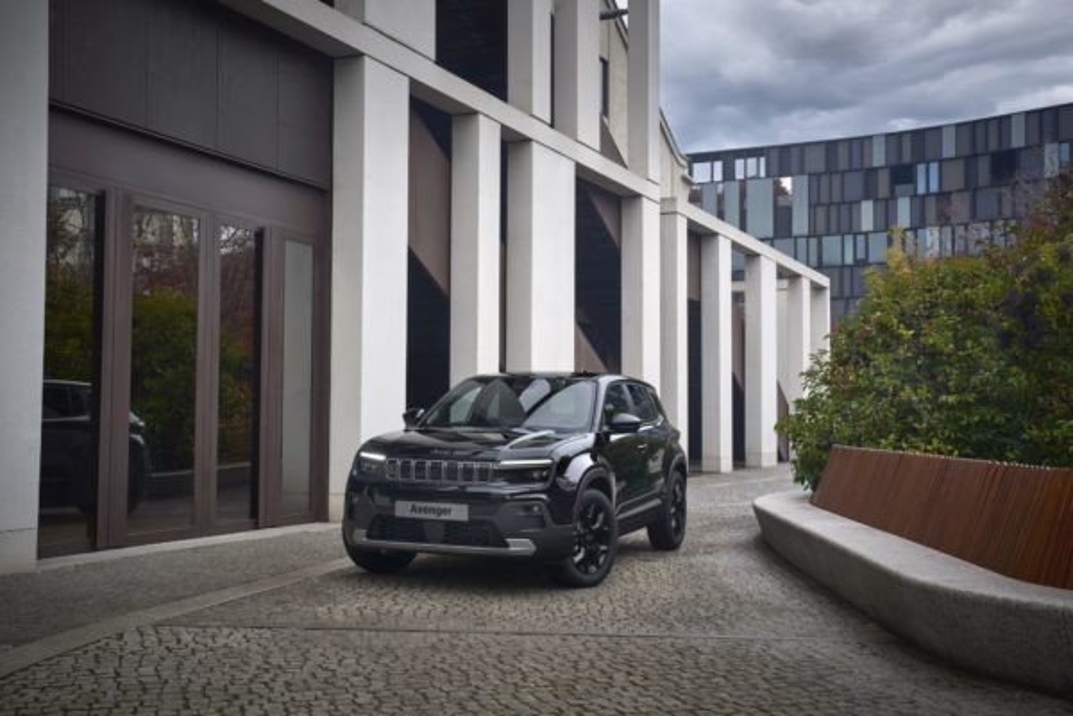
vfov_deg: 33.4
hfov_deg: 48.5
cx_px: 536
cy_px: 358
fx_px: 1192
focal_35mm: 40
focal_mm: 40
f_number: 10
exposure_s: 1/6
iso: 125
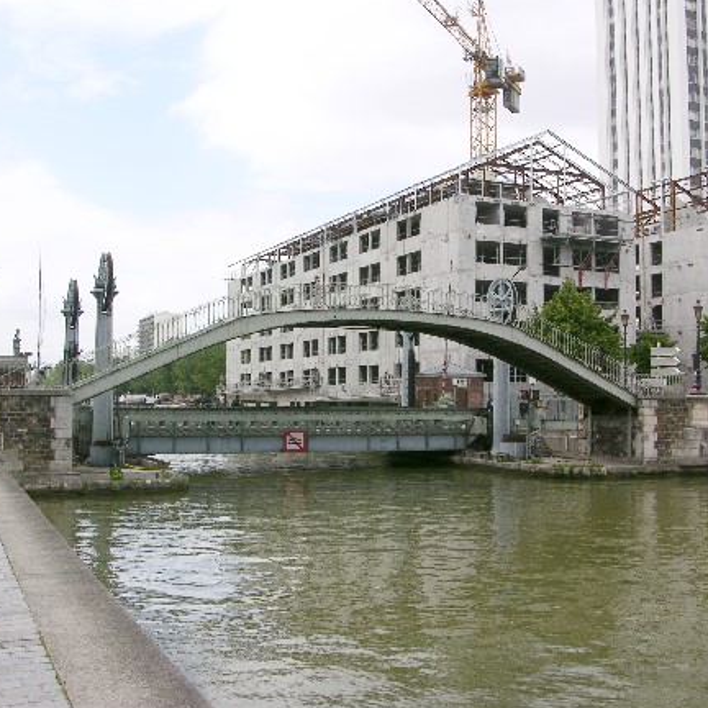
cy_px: 352
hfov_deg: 40.0
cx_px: 352
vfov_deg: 40.0
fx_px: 972
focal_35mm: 42
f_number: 8
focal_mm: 8.9
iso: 50
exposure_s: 1/121
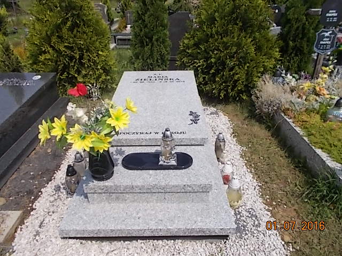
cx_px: 171
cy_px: 128
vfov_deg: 53.1
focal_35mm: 26
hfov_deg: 67.3
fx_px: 257
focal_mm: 4.6
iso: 80
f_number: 8
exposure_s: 1/250
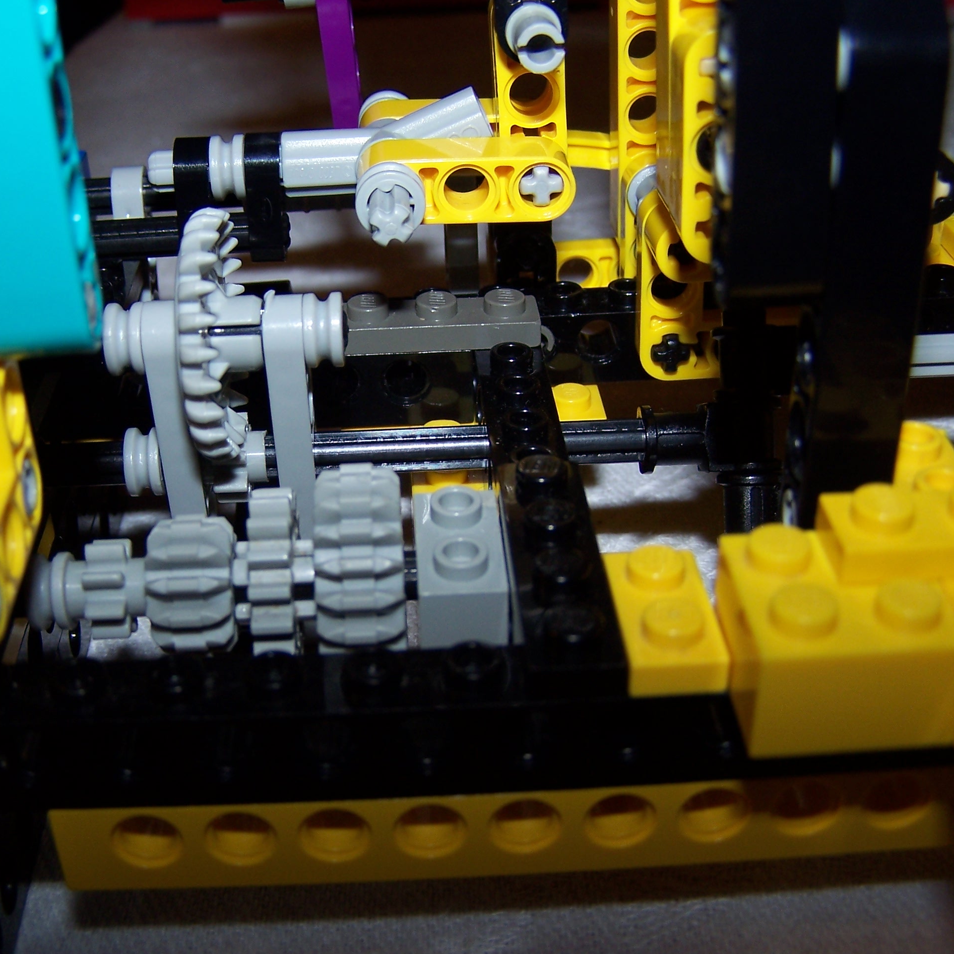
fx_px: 1403
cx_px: 410
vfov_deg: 37.6
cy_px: 476
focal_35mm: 45
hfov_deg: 37.5
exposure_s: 1/60
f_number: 2.8
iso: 80
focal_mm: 6.3
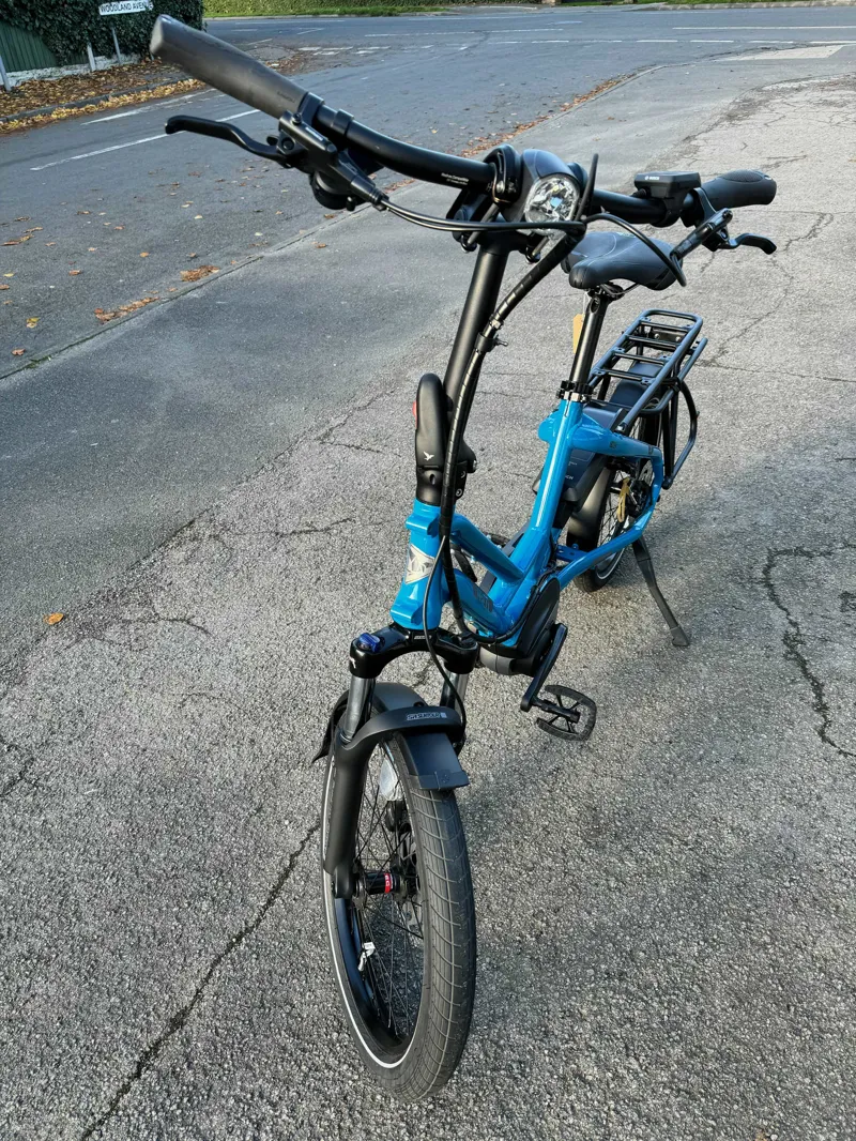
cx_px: 428
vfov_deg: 71.6
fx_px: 791
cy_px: 570
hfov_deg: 56.8
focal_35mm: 24
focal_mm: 6.86
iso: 64
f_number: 1.78
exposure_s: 1/264
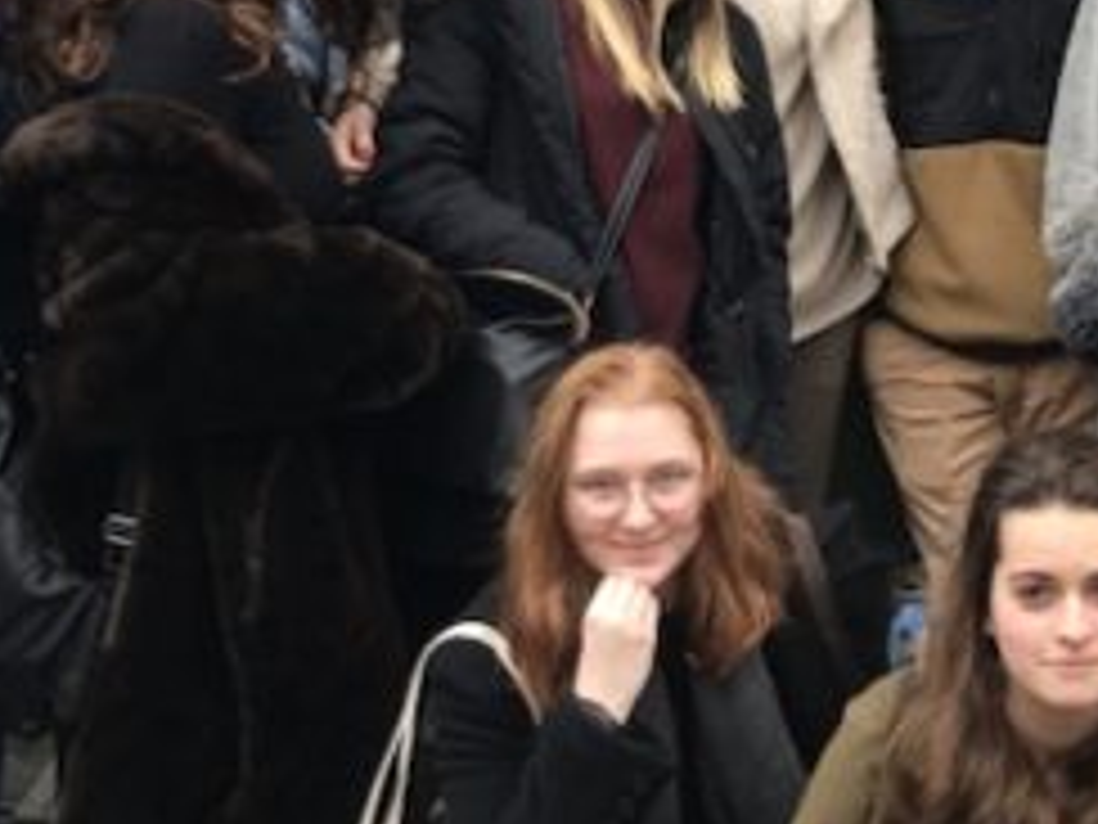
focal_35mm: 88
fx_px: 2791
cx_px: 922
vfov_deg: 16.6
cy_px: 110
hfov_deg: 21.9
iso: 32
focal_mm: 3.99
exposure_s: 1/50
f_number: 1.8
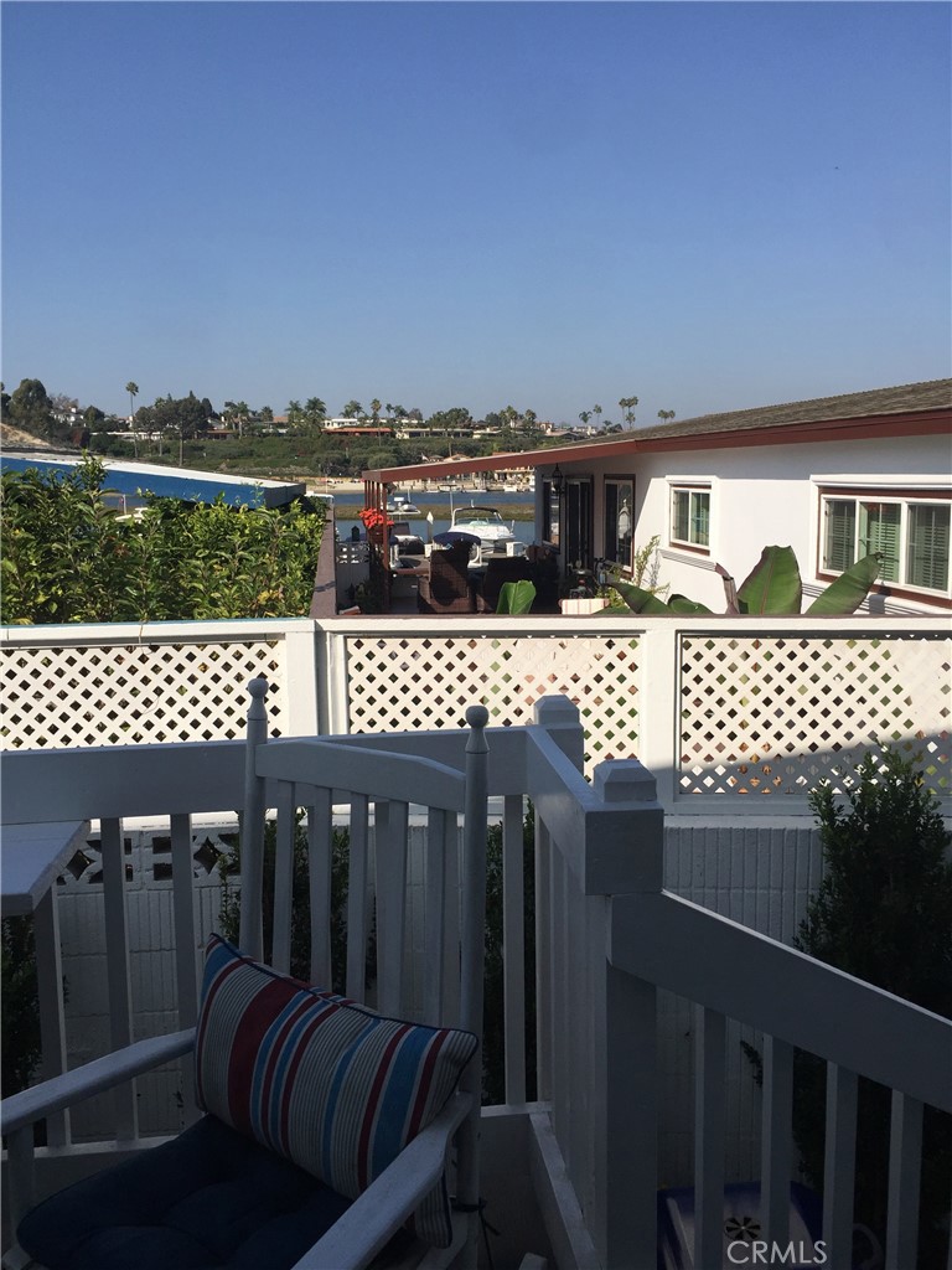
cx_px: 476
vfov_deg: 61.7
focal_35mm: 29
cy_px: 635
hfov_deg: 48.2
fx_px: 1063
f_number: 2.2
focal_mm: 4.15
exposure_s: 1/3597
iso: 32
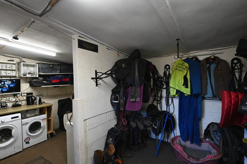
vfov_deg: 70.3
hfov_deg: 93.3
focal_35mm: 17
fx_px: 117
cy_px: 82
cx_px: 124
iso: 320
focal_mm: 17
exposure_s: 1/50
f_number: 3.5
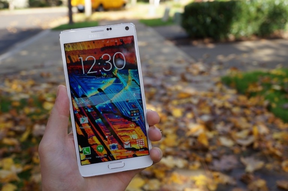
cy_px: 96
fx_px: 360
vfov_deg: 29.8
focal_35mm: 45
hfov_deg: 43.7
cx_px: 144
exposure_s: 1/80
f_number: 5.6
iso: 100
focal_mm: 30
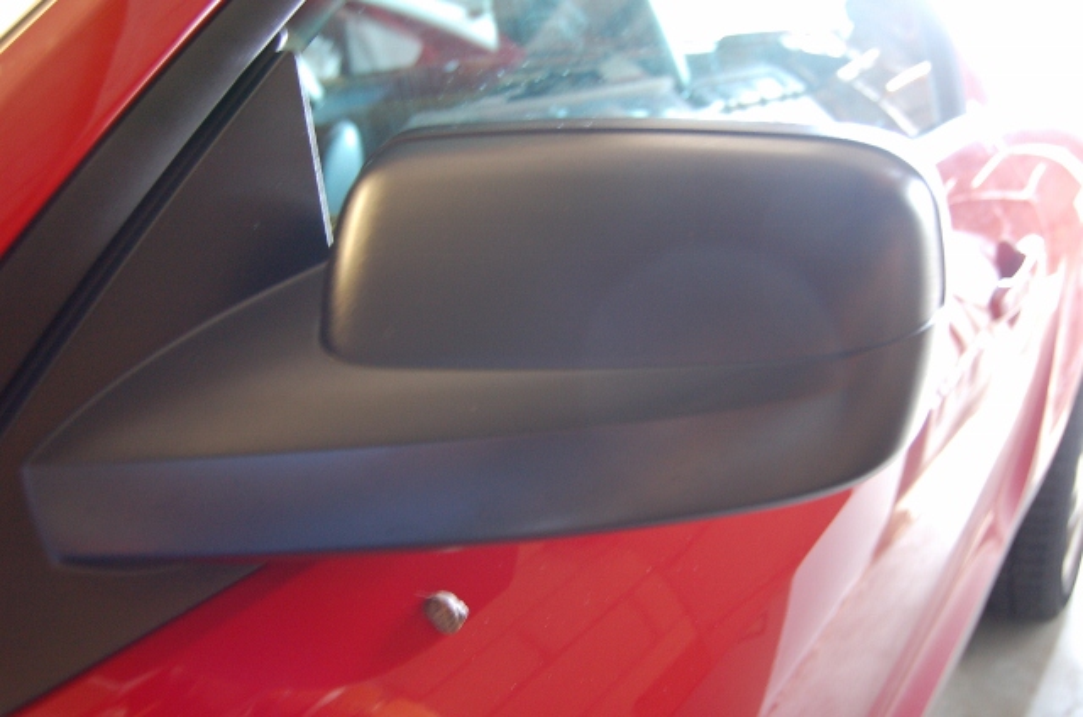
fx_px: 991
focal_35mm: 33
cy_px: 358
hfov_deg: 57.3
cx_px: 542
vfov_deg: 39.8
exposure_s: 1/10
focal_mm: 22
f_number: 3.8
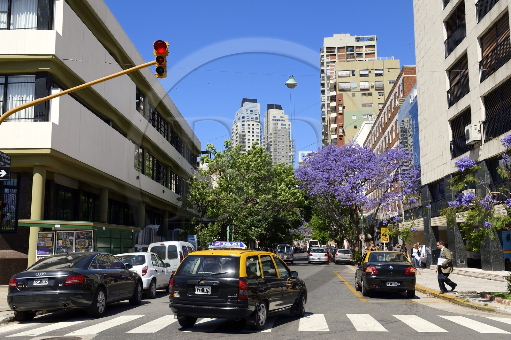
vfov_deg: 35.0
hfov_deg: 50.7
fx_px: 539
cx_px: 256
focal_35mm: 38
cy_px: 170
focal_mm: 38
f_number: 8
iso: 400
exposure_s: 1/1000
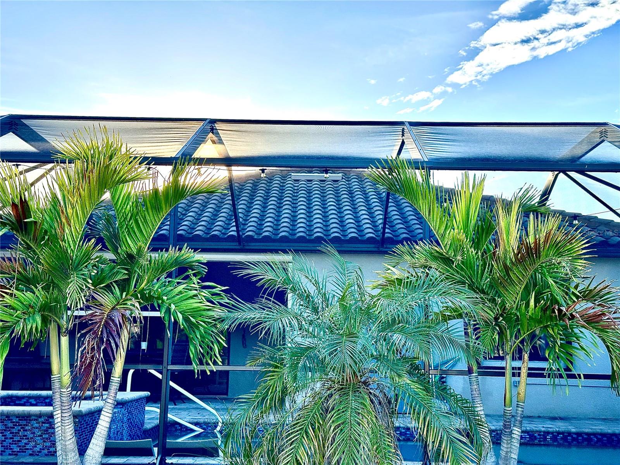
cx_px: 310
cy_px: 232
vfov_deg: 30.3
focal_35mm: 48
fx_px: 860
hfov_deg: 39.7
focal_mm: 6.86
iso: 64
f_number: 1.78
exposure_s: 1/1212
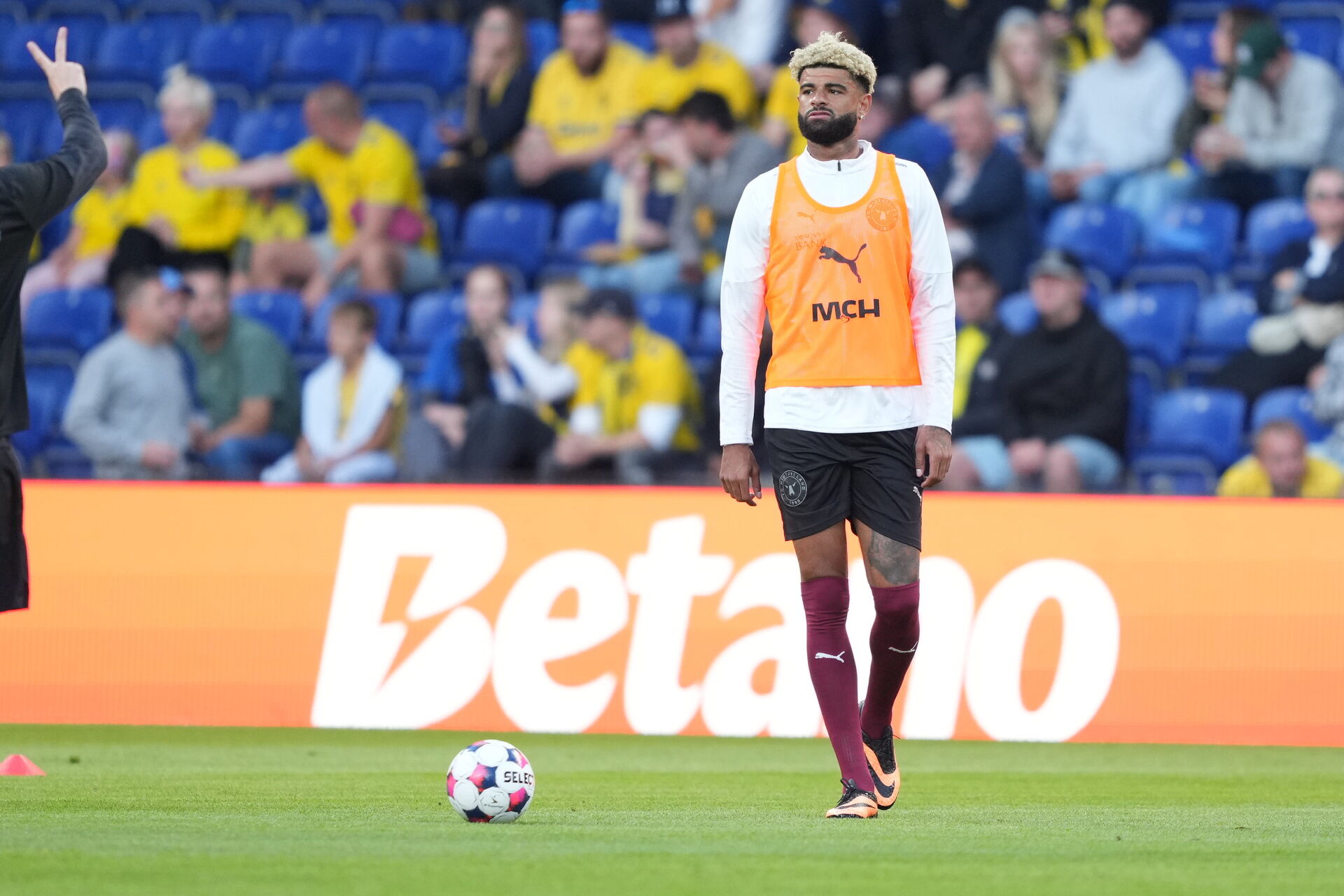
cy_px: 448
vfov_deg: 3.4
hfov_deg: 5.2
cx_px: 672
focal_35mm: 400
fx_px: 14932
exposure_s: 1/1000
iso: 1600
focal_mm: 400
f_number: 2.8
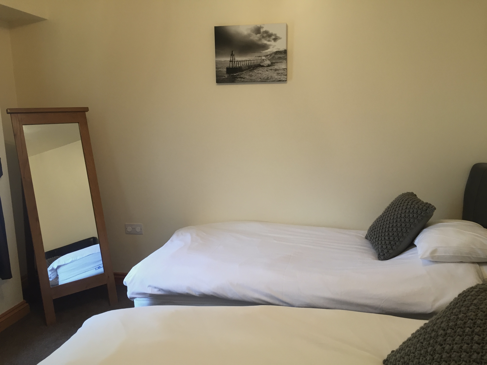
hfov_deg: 61.7
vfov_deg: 48.2
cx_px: 244
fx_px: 408
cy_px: 182
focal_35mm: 29
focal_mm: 4.15
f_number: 2.2
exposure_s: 1/33
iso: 100
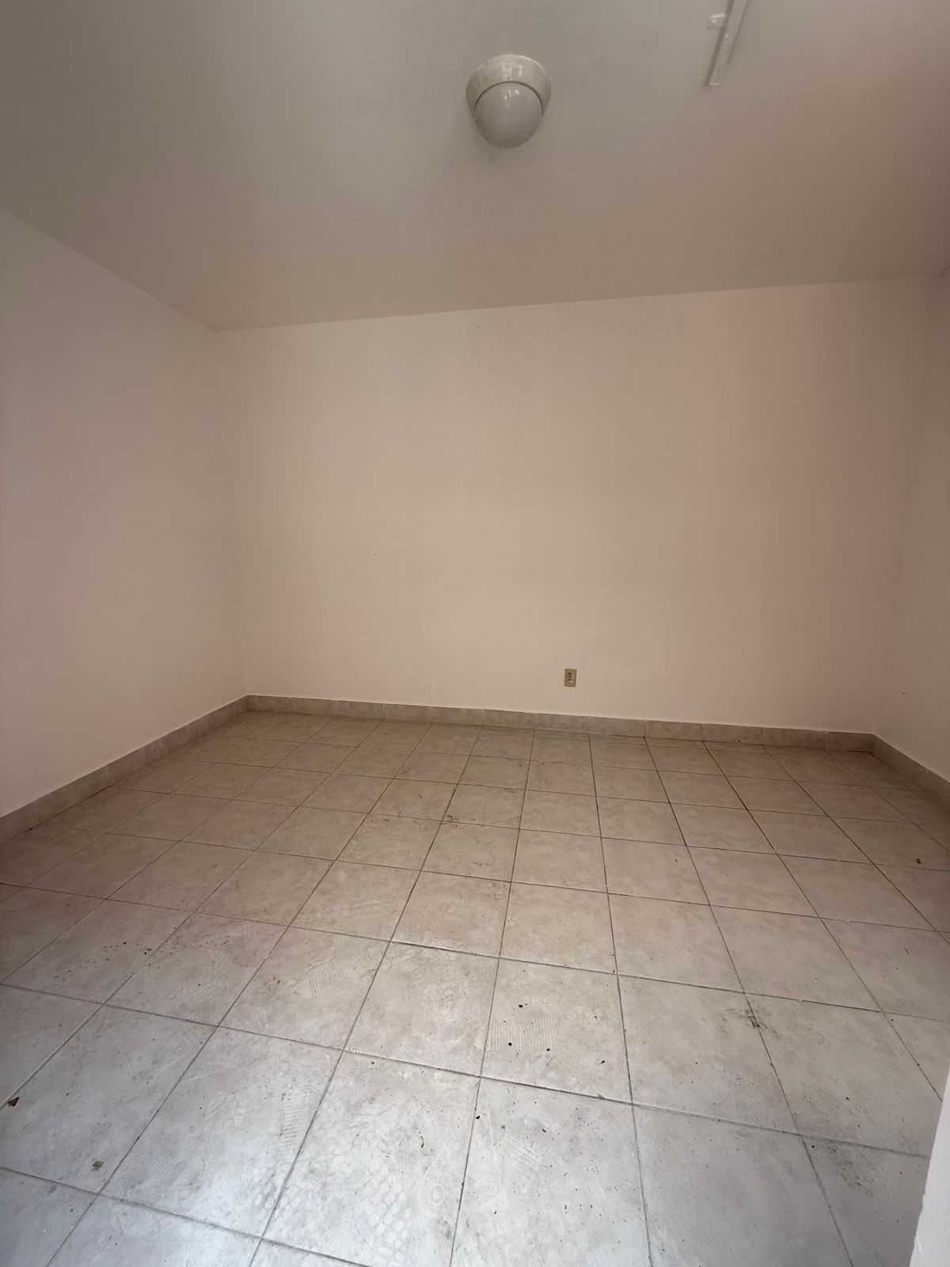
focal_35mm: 14
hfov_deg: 85.7
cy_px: 634
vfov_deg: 102.1
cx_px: 475
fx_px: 512
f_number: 2.2
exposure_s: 1/99
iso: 64
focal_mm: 2.22
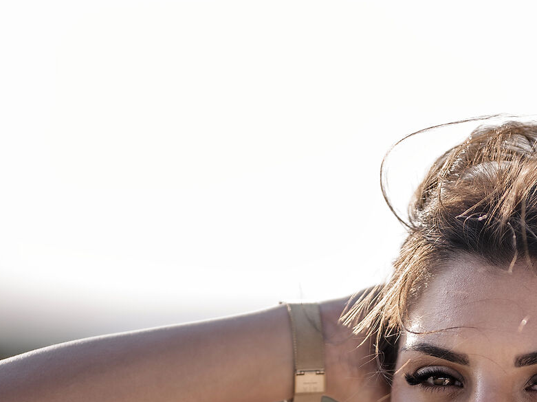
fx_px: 3194
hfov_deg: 9.6
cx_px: 507
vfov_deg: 7.1
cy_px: 582
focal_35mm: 206
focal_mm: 85
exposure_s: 1/1250
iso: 100
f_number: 1.4
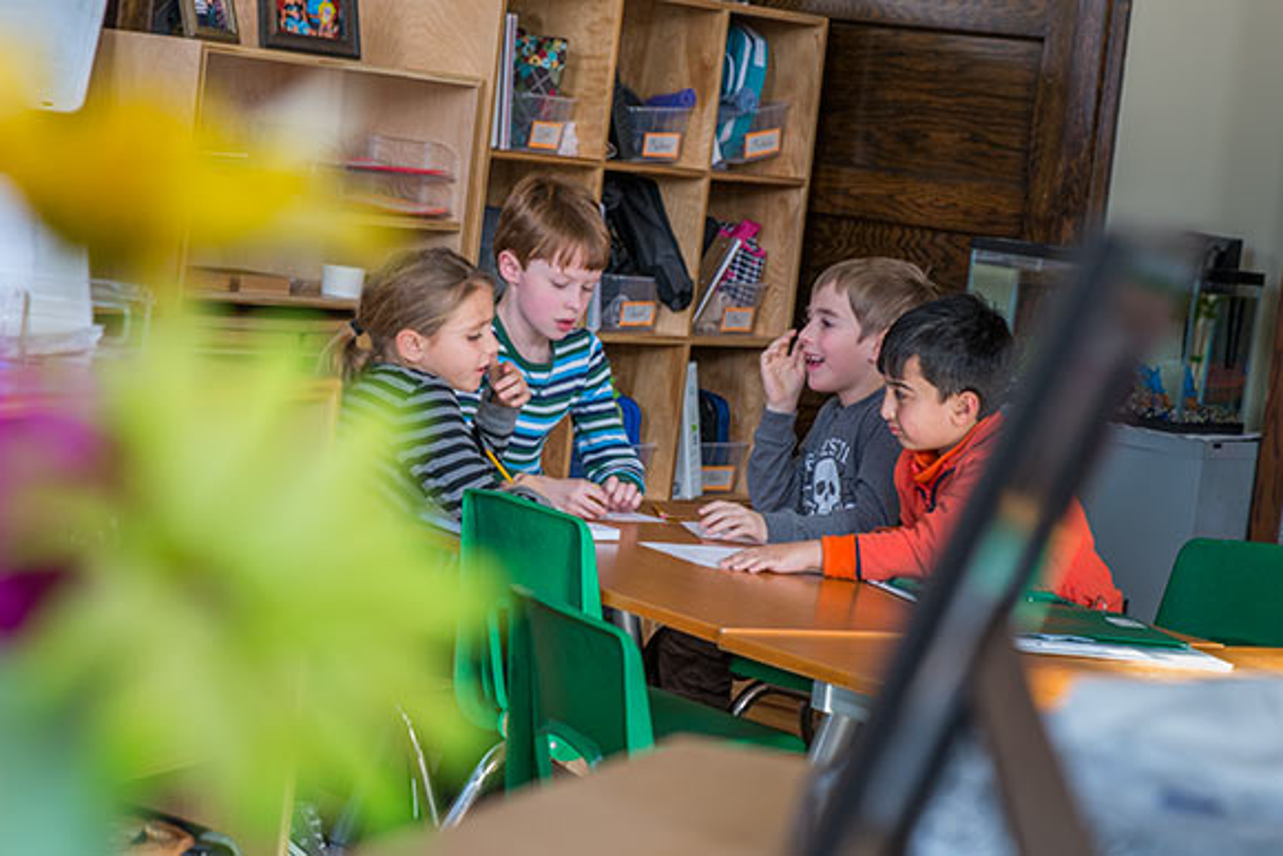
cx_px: 642
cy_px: 428
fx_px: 2067
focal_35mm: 58
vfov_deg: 23.4
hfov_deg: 34.5
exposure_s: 1/180
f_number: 6.7
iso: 800
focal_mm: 58
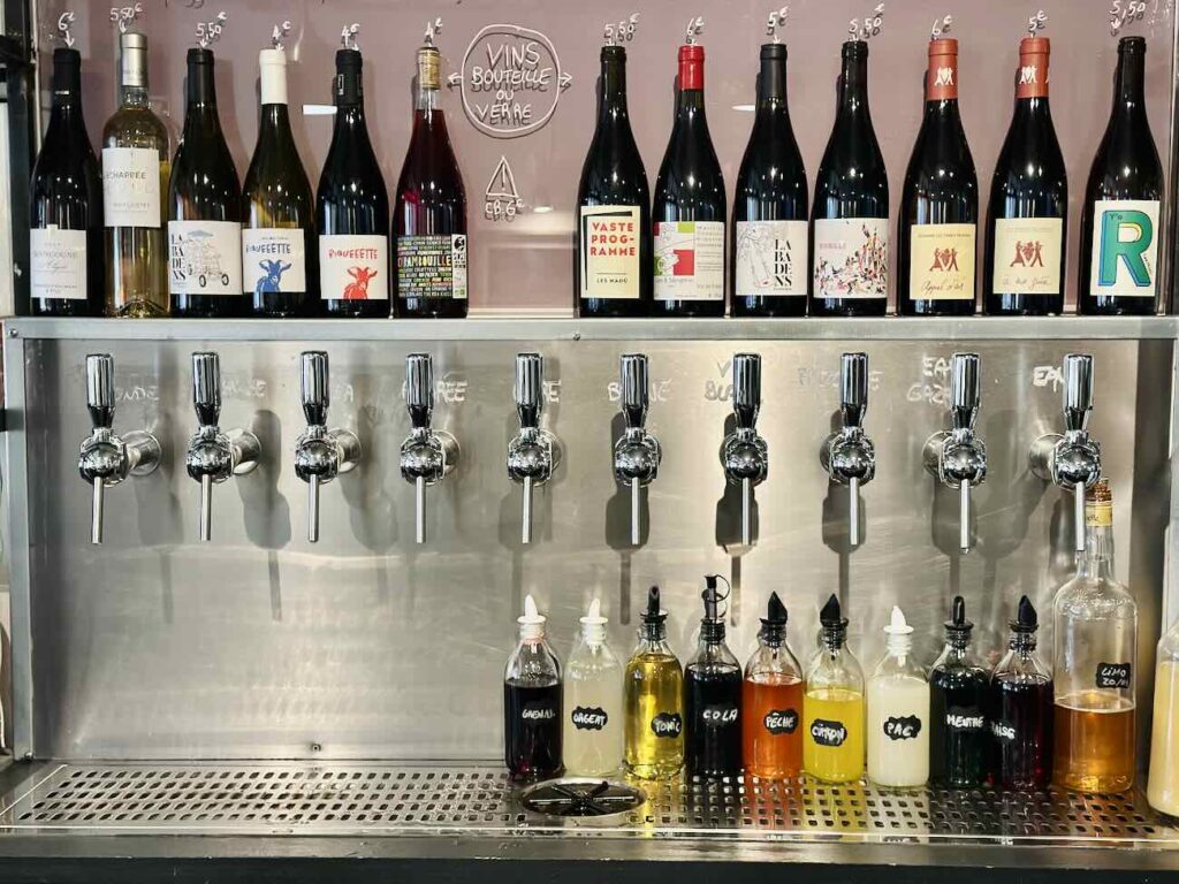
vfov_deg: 30.3
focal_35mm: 48
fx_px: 1635
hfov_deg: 39.7
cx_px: 590
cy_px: 442
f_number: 1.78
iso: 250
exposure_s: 1/50
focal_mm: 6.86
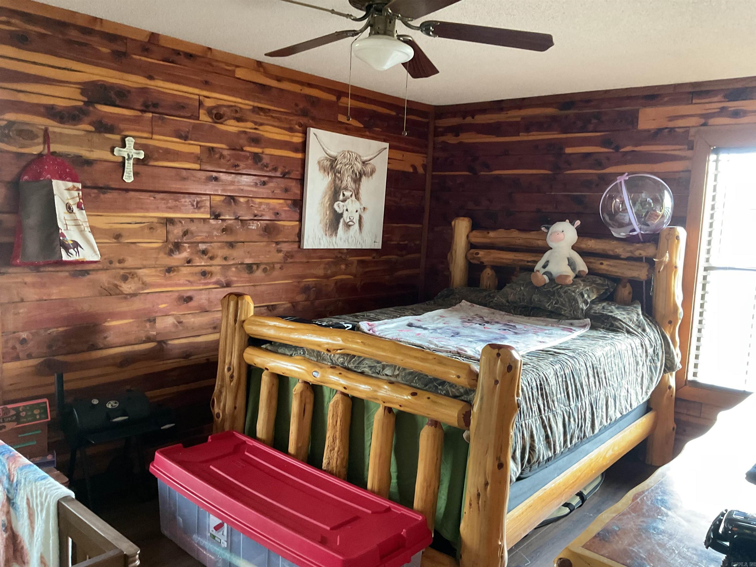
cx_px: 378
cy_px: 284
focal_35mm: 29
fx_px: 633
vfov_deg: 48.2
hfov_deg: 61.7
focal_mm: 3
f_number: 1.8
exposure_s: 1/40
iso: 200
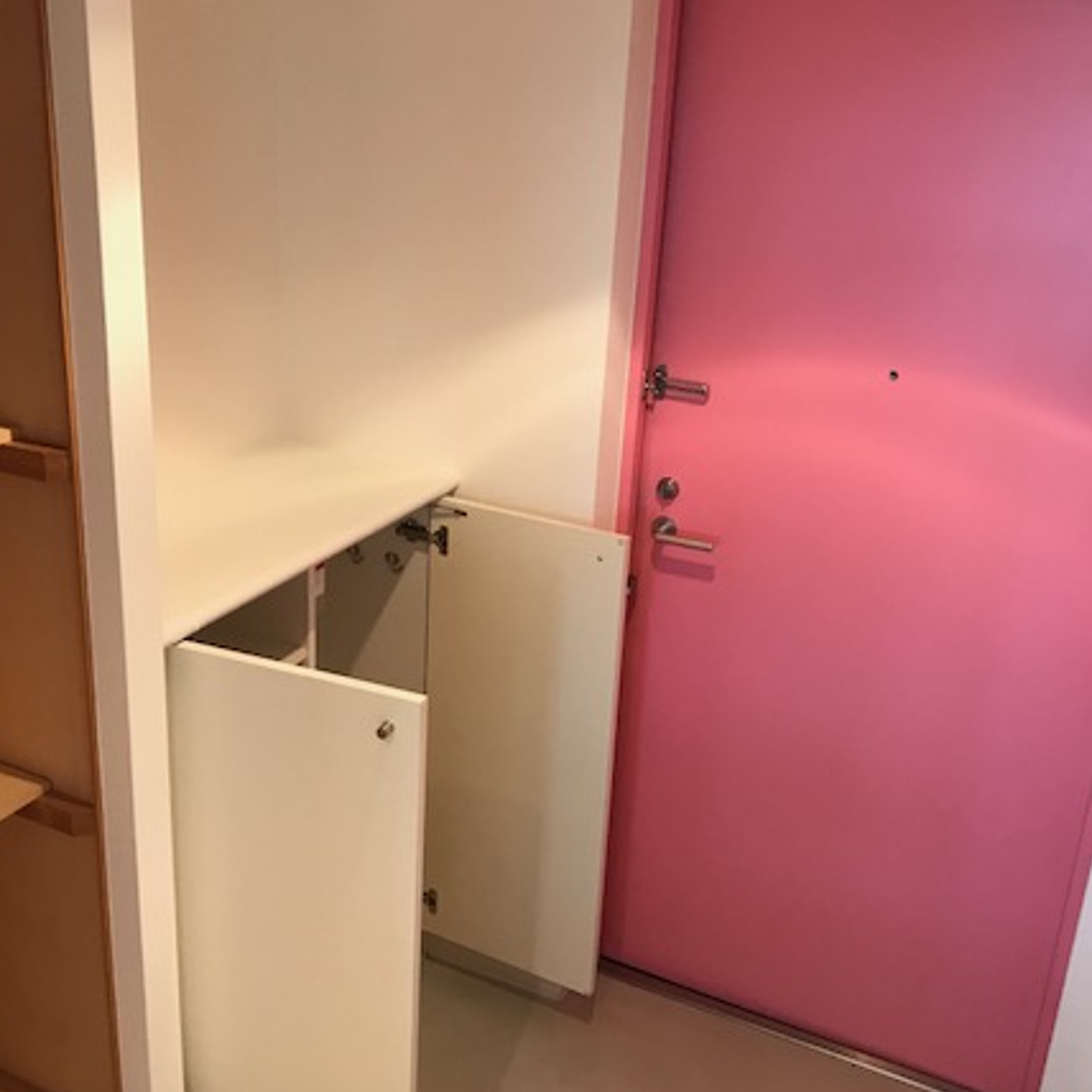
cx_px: 462
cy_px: 569
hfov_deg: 44.8
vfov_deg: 44.9
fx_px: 1321
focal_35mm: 37
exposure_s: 1/17
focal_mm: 3.99
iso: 50
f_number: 1.8
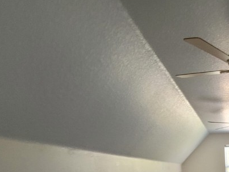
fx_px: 219
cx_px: 261
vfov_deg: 33.8
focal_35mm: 33
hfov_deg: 41.7
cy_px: 212
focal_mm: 2.2
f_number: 2.2
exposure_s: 1/30
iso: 400
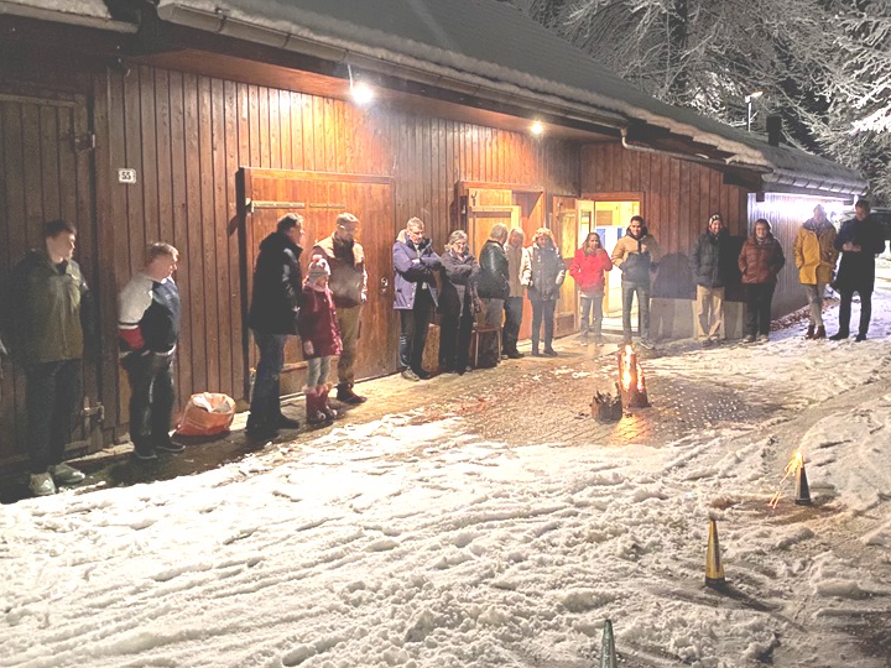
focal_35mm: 37
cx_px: 520
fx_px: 952
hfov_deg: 49.9
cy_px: 296
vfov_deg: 38.6
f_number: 1.8
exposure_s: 1/8
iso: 800
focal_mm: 4.25
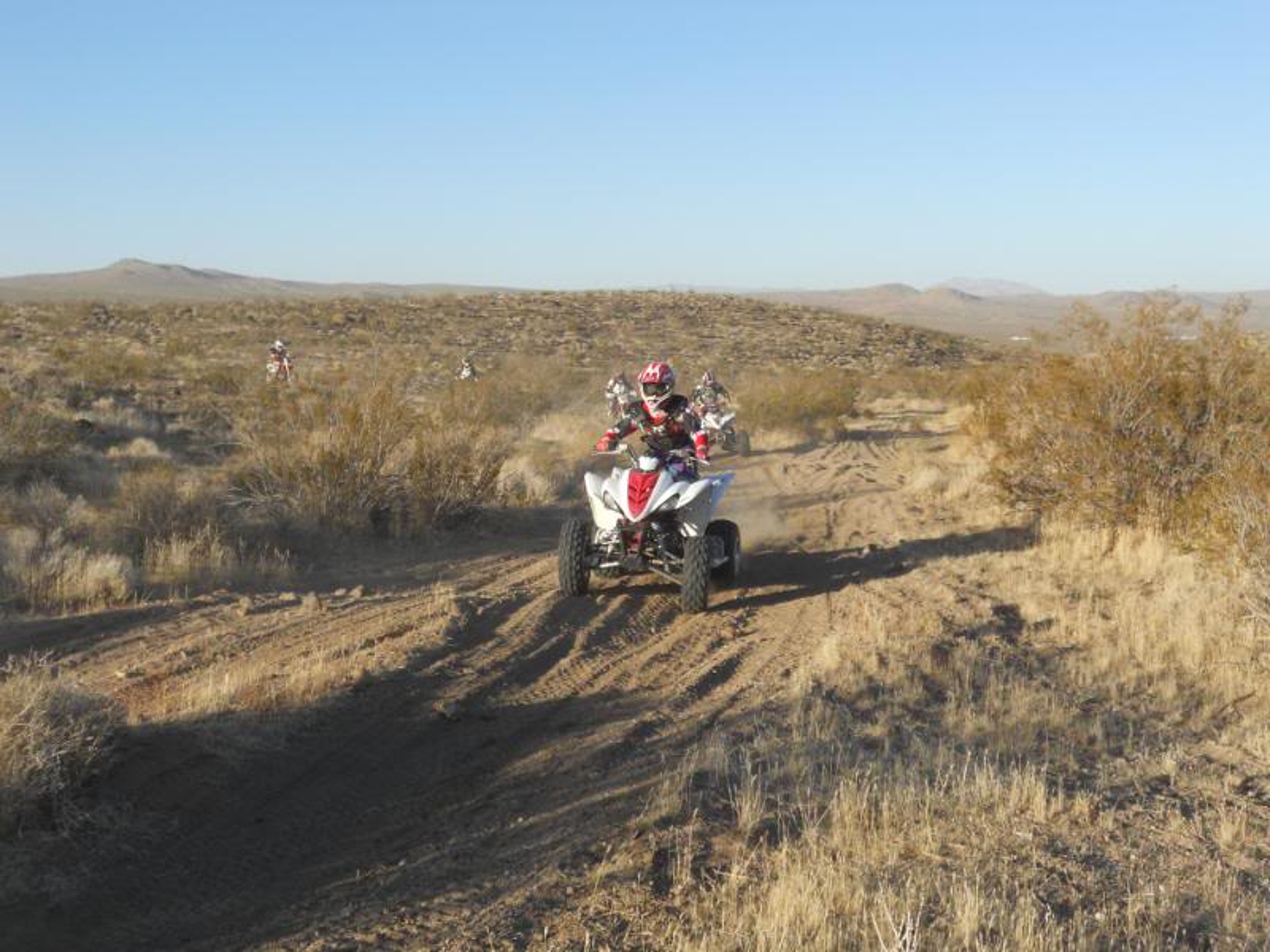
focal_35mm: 46
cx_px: 635
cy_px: 476
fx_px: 1688
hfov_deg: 41.2
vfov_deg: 31.5
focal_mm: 8.2
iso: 80
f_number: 4.3
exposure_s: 1/500
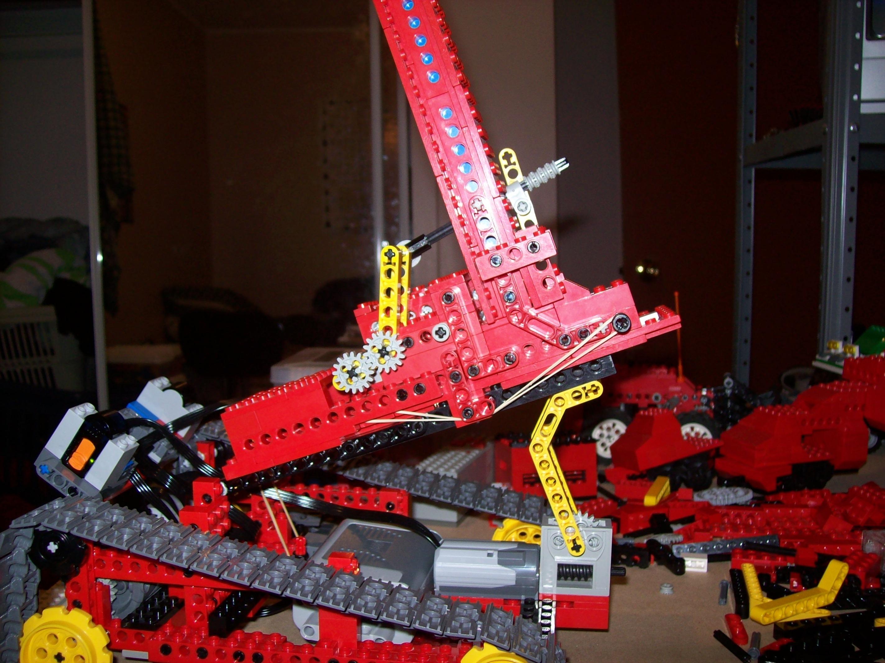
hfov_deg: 51.4
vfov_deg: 39.6
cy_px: 332
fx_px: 920
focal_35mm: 36
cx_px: 442
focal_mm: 6
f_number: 2.7
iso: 80
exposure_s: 1/64
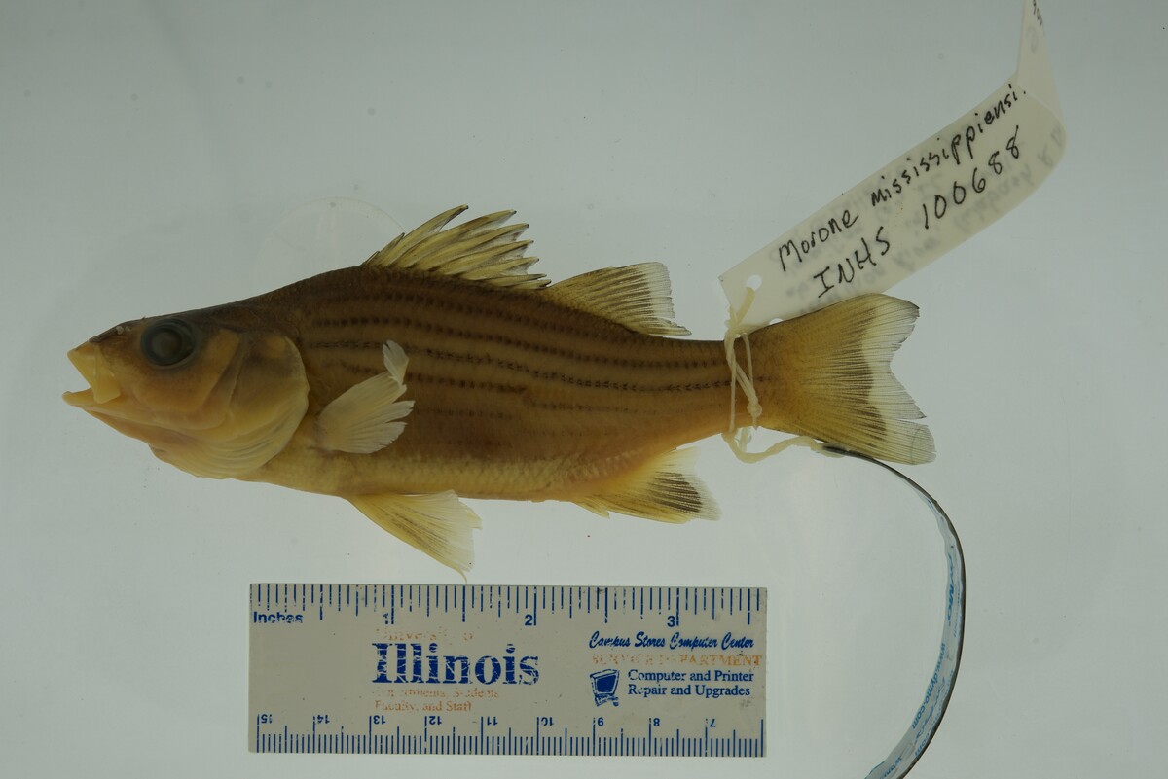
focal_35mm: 60
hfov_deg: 33.4
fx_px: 1947
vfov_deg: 22.6
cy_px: 390
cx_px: 584
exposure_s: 1/160
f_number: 10
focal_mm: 60
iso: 100
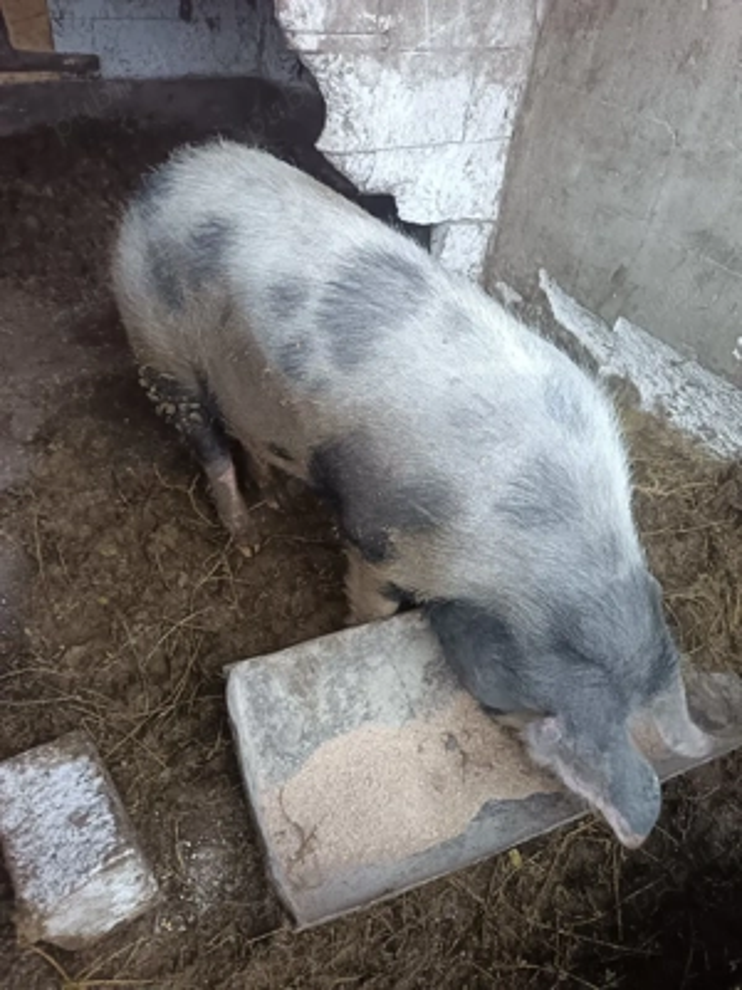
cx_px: 371
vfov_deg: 71.6
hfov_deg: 56.8
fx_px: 686
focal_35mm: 24
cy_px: 495
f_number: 1.75
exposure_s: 1/33.3
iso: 774
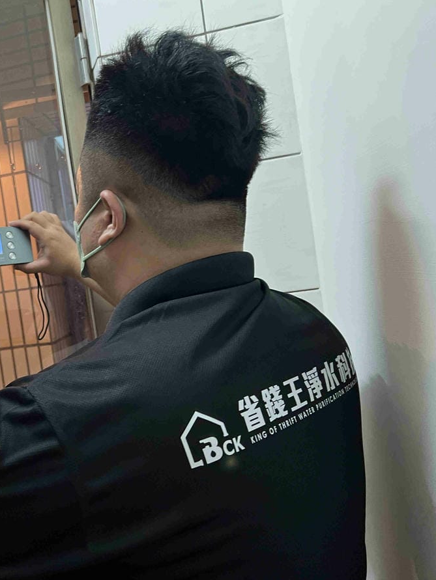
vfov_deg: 52.6
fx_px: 587
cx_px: 59
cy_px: 290
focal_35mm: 35
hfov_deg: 38.4
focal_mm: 5.7
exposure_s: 1/60
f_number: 1.5
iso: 320
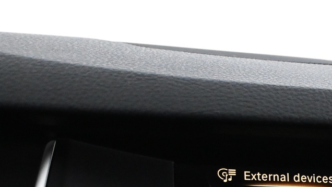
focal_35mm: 82
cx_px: 324
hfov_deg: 24.8
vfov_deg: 14.0
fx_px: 722
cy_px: 259
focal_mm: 20.5
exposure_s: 1/60
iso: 4000
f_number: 3.8
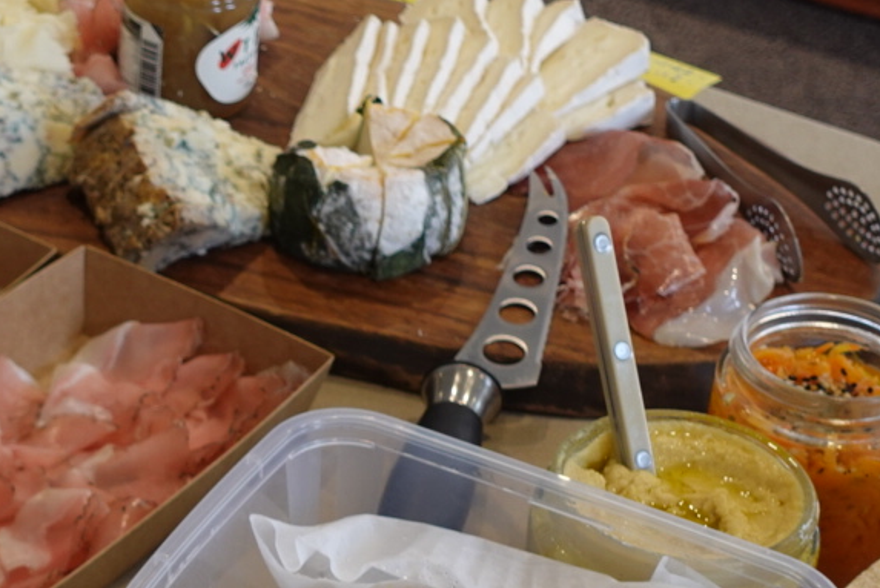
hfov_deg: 16.0
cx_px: -83
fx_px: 3033
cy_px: 545
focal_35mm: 124
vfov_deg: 11.0
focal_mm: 16.72
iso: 250
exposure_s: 1/50
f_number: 2.8
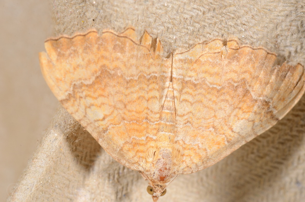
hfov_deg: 16.1
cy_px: 101
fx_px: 1078
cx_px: 152
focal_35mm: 128
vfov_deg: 10.7
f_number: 25
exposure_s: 1/60
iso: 100
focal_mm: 85
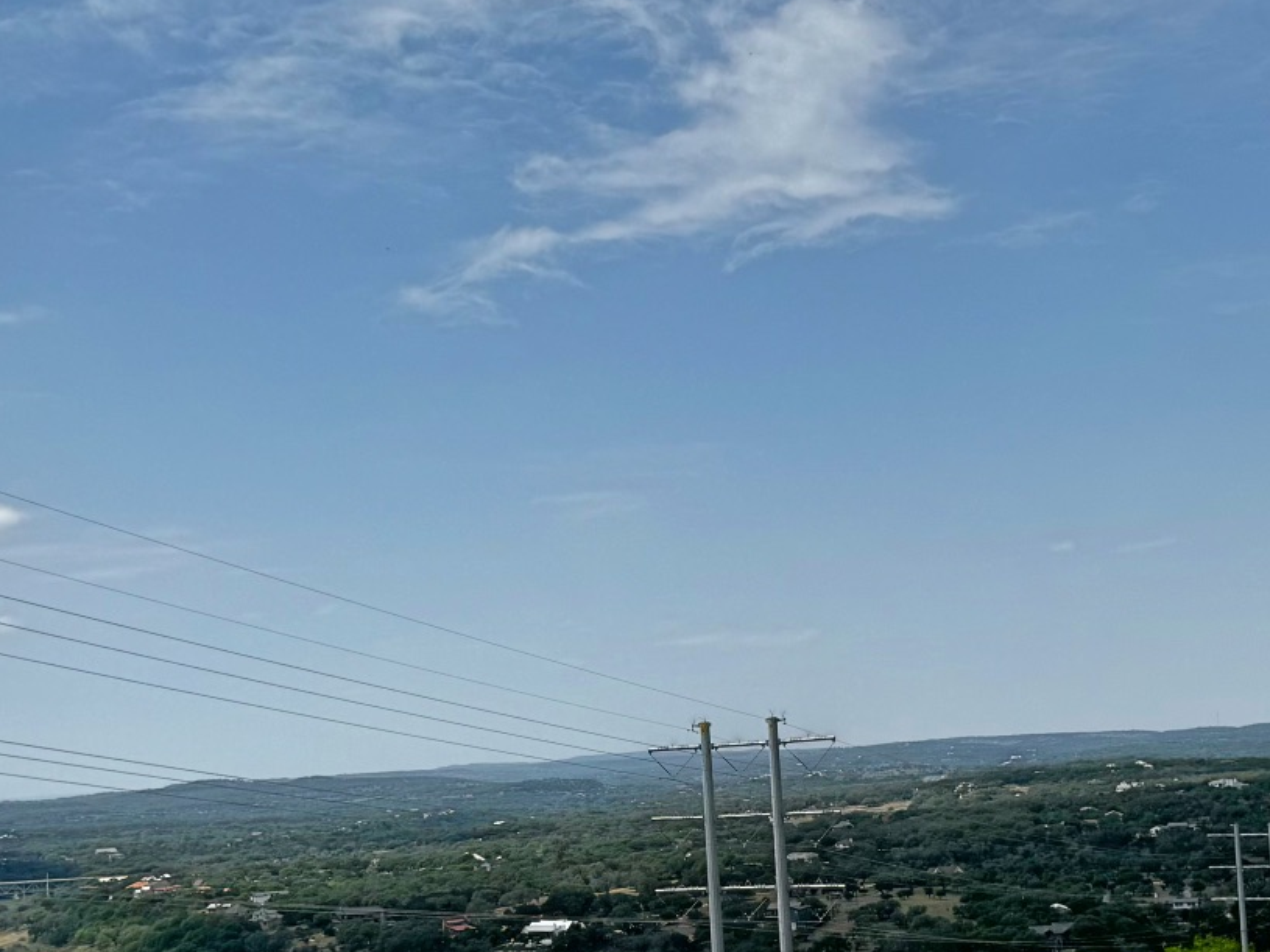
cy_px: 653
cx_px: 603
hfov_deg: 36.2
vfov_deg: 27.3
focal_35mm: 53
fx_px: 1944
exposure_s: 1/10417
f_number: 1.78
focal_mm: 6.76
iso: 80
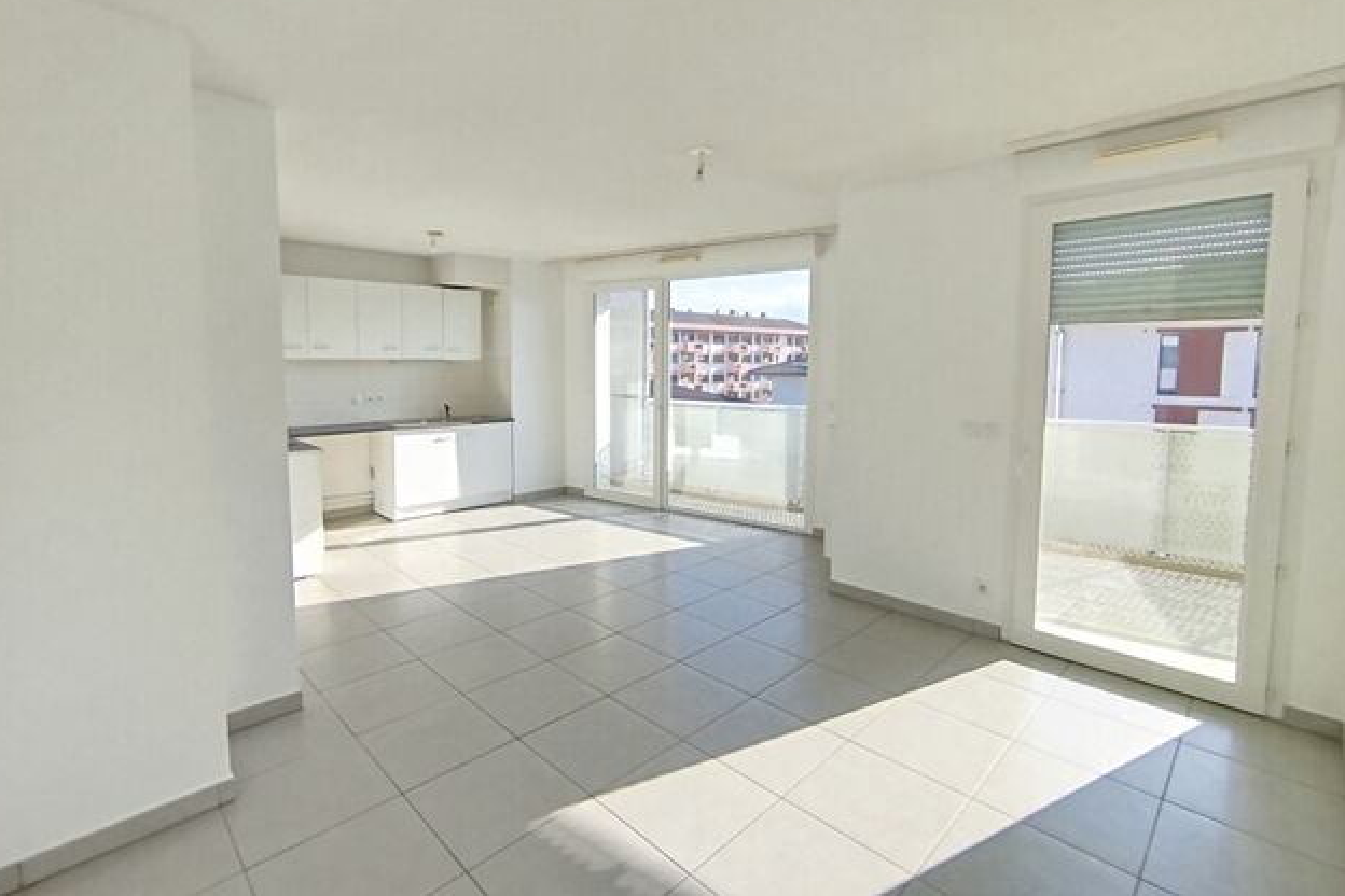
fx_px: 598
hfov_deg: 96.7
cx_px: 662
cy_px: 416
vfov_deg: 73.6
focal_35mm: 16
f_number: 2.2
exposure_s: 1/344
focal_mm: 1.65
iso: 50
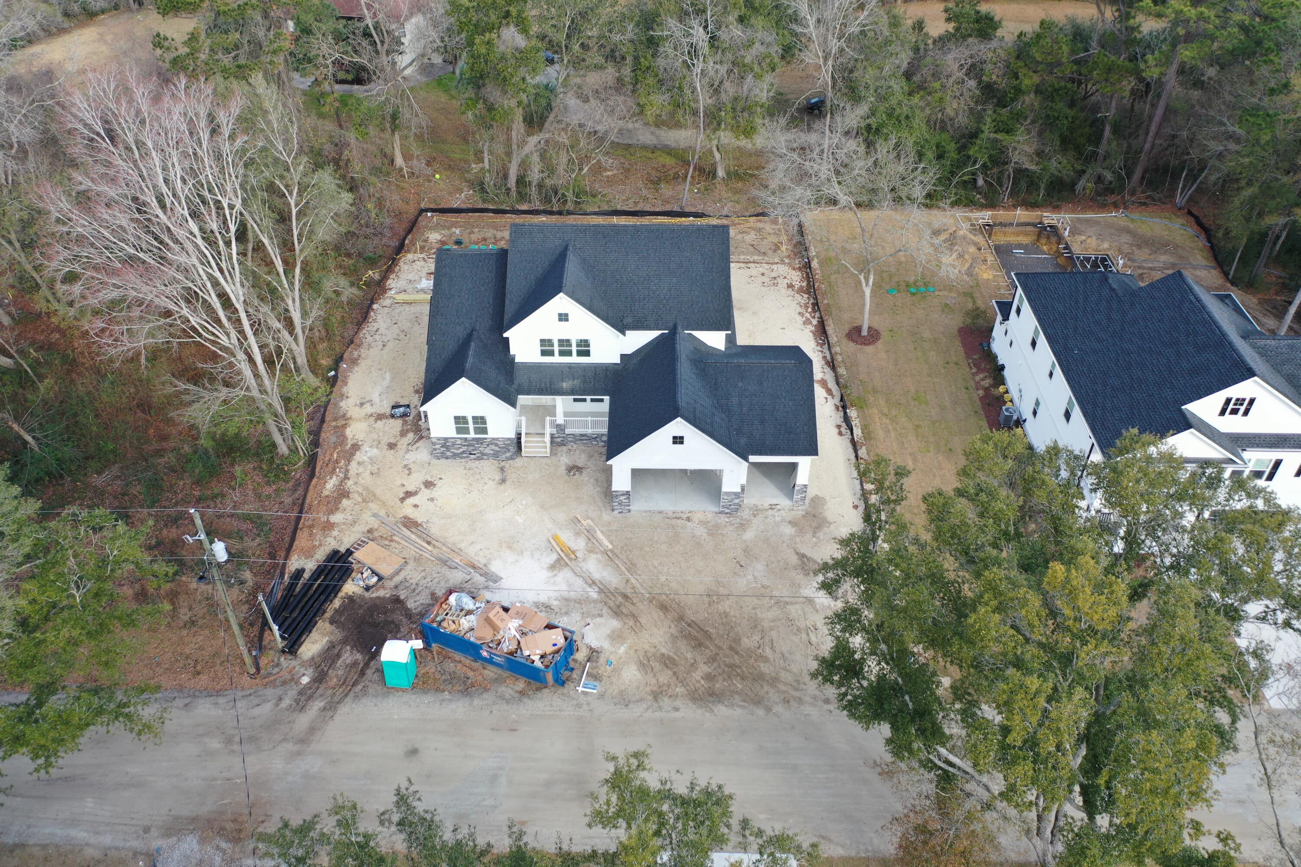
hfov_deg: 65.5
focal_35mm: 28
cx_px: 650
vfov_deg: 46.4
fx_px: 1012
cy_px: 434
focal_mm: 10.26
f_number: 2.8
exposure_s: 1/320
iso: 100
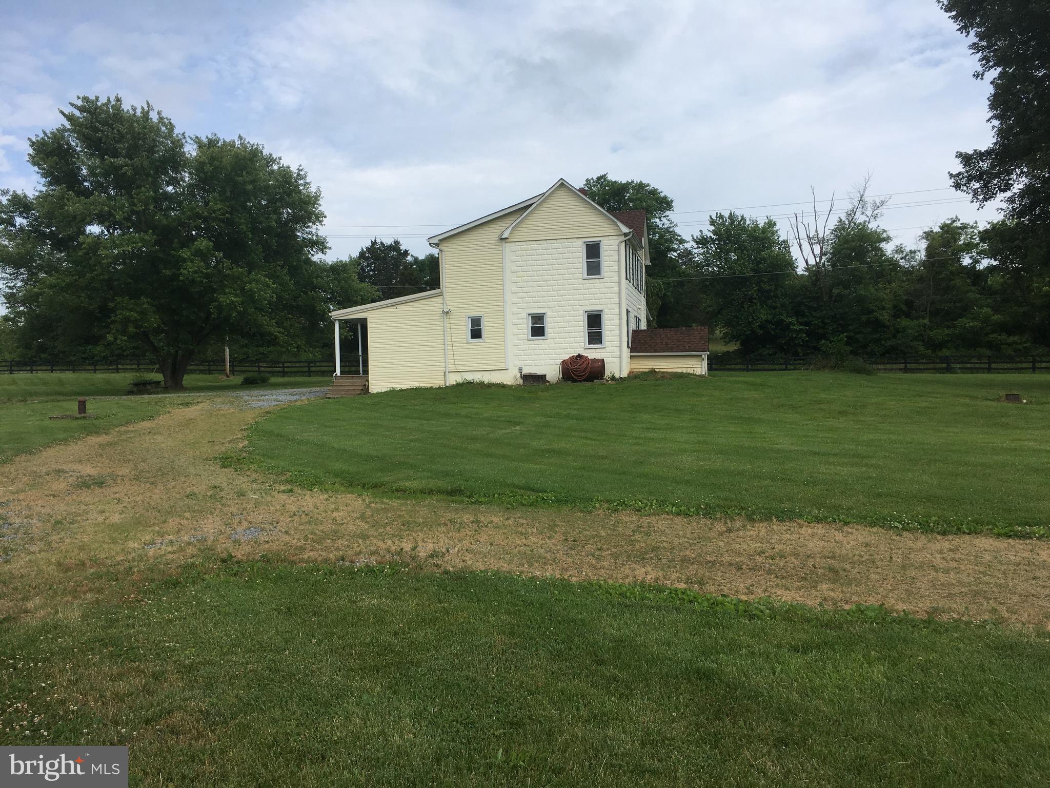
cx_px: 525
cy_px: 394
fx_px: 880
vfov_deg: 48.2
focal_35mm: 29
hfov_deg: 61.7
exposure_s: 1/1425
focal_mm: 4.15
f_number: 2.2
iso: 25
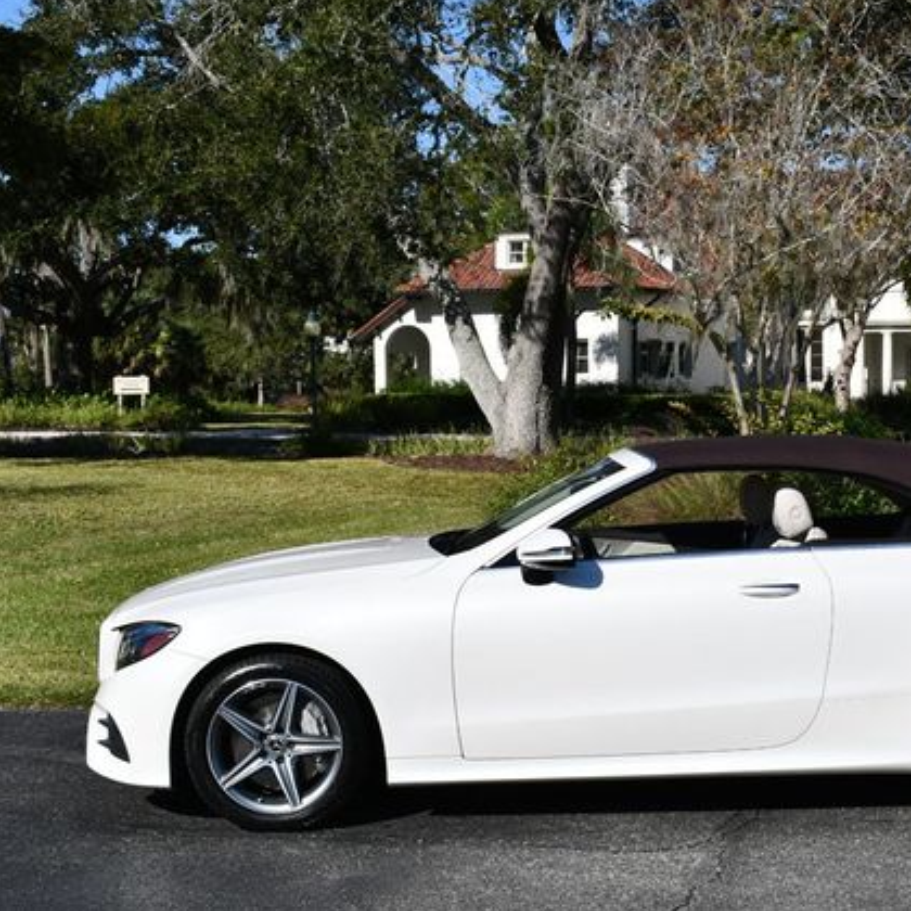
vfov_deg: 30.0
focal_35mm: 57
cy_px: 451
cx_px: 657
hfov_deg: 29.7
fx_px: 1697
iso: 100
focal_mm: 22
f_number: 9
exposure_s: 1/320
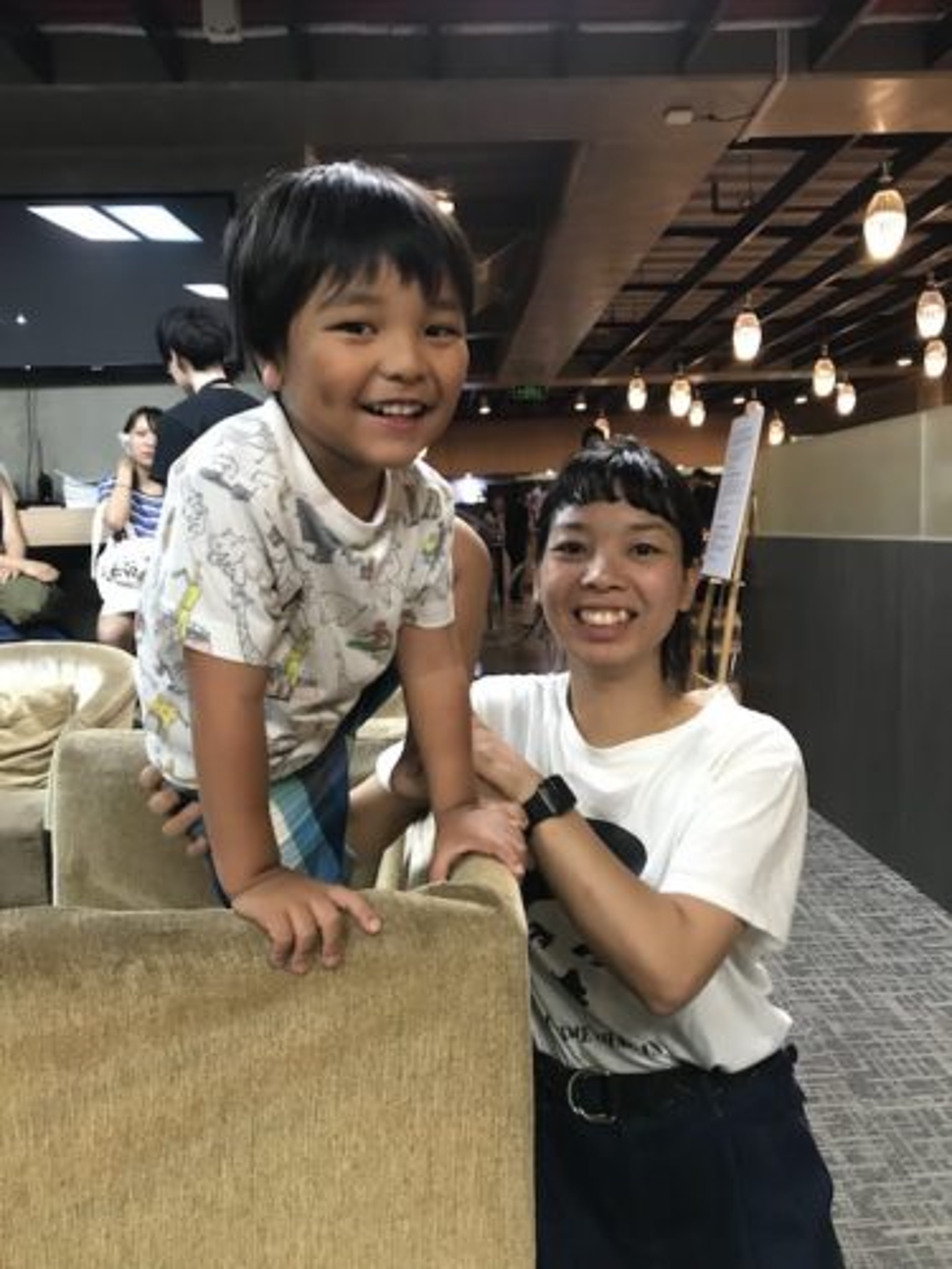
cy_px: 634
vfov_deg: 63.4
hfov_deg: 49.7
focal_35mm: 28
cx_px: 476
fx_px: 1027
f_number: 1.8
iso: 100
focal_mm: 3.99
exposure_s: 1/14
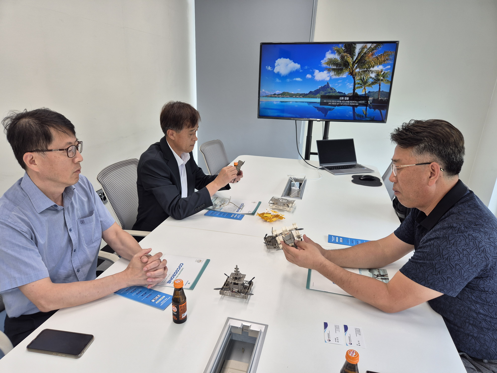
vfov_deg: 58.9
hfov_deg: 73.9
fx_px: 330
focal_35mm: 23
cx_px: 248
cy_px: 186
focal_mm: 5.4
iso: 50
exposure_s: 1/120
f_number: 1.8
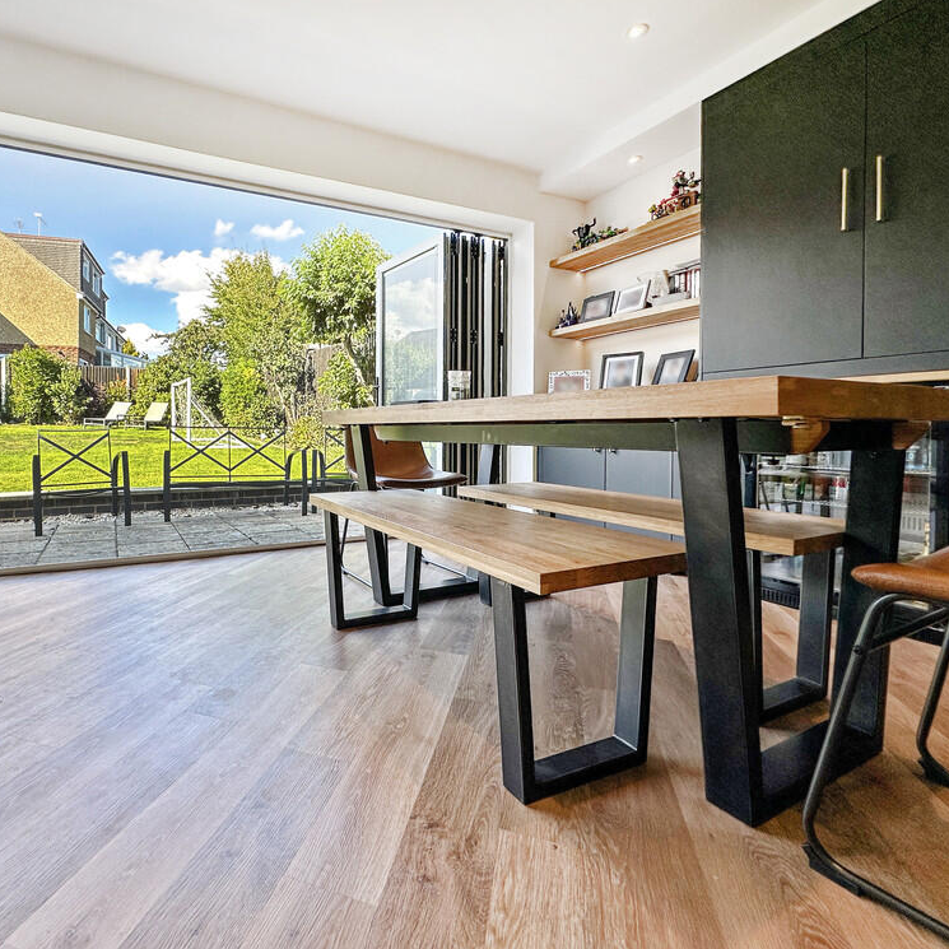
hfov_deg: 82.3
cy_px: 461
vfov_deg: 83.9
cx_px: 352
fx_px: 527
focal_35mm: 17
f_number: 2.2
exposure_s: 1/253
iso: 50
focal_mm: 2.22
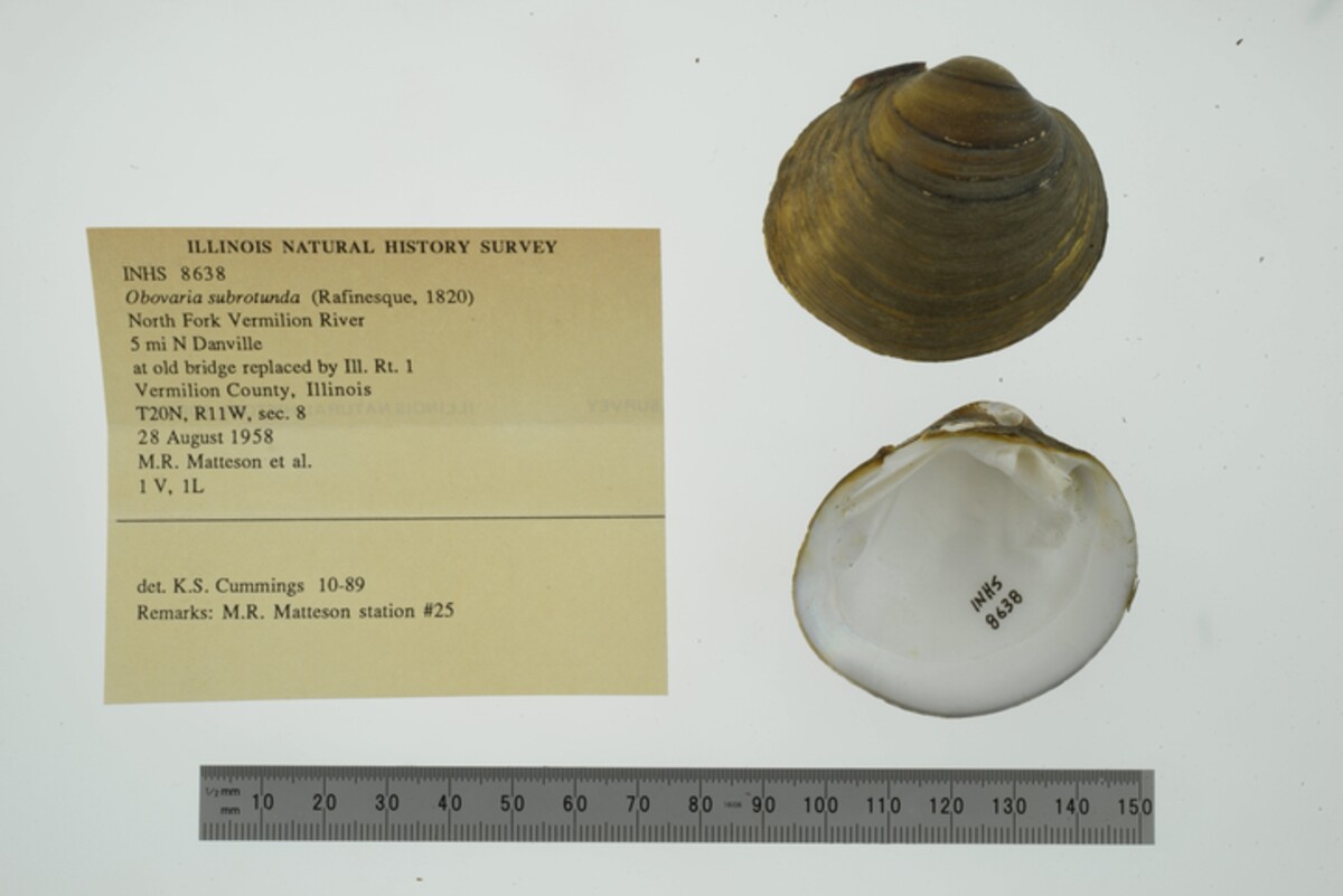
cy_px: 448
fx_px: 2239
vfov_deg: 22.6
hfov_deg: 33.4
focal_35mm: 60
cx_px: 672
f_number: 32
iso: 100
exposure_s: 1/10
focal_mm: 60
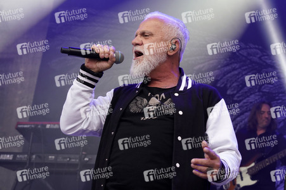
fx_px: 500
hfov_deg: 31.9
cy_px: 95
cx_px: 143
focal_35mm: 63
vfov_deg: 21.5
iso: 1000
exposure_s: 1/160
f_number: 5.6
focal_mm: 63
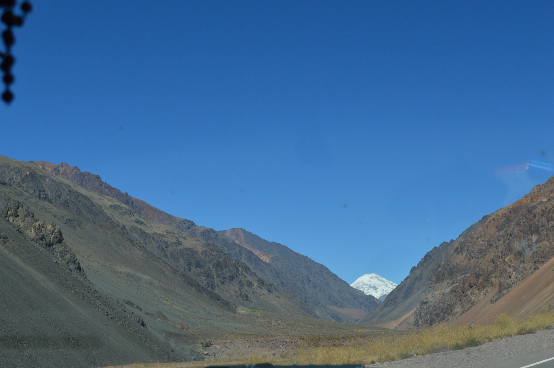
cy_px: 184
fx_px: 807
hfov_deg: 37.9
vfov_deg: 25.7
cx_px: 277
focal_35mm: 52
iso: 100
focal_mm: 35
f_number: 9
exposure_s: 1/320
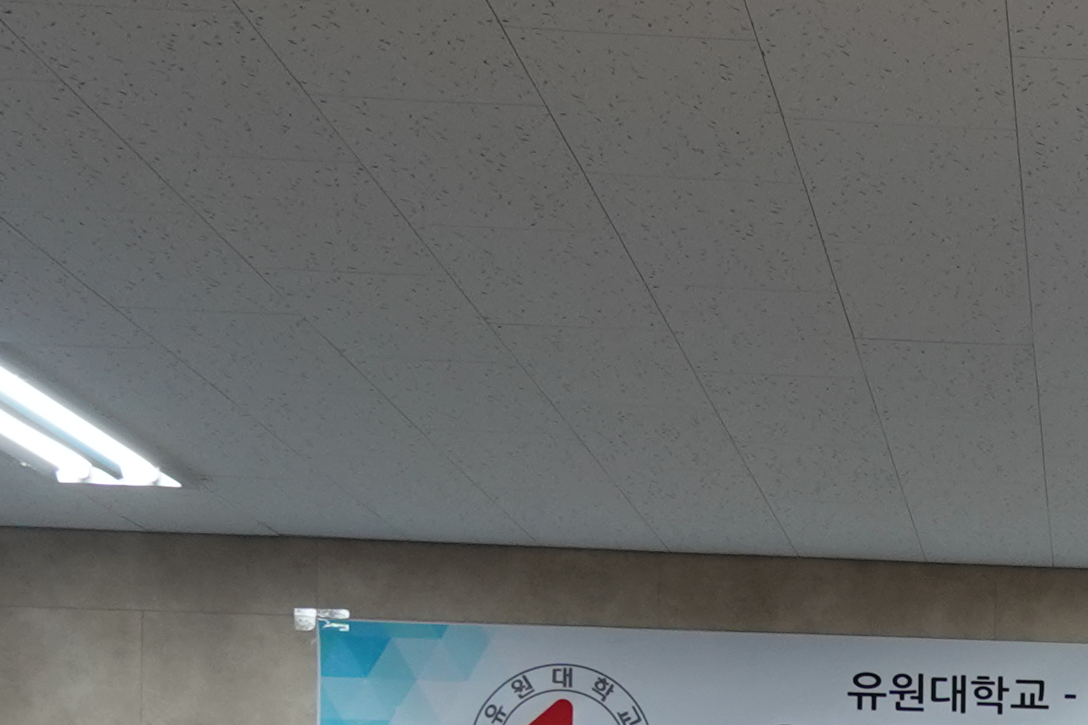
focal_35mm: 104
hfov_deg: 18.5
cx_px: 1358
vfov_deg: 12.3
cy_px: 1230
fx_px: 3143
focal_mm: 9
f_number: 2.8
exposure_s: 1/30
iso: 160
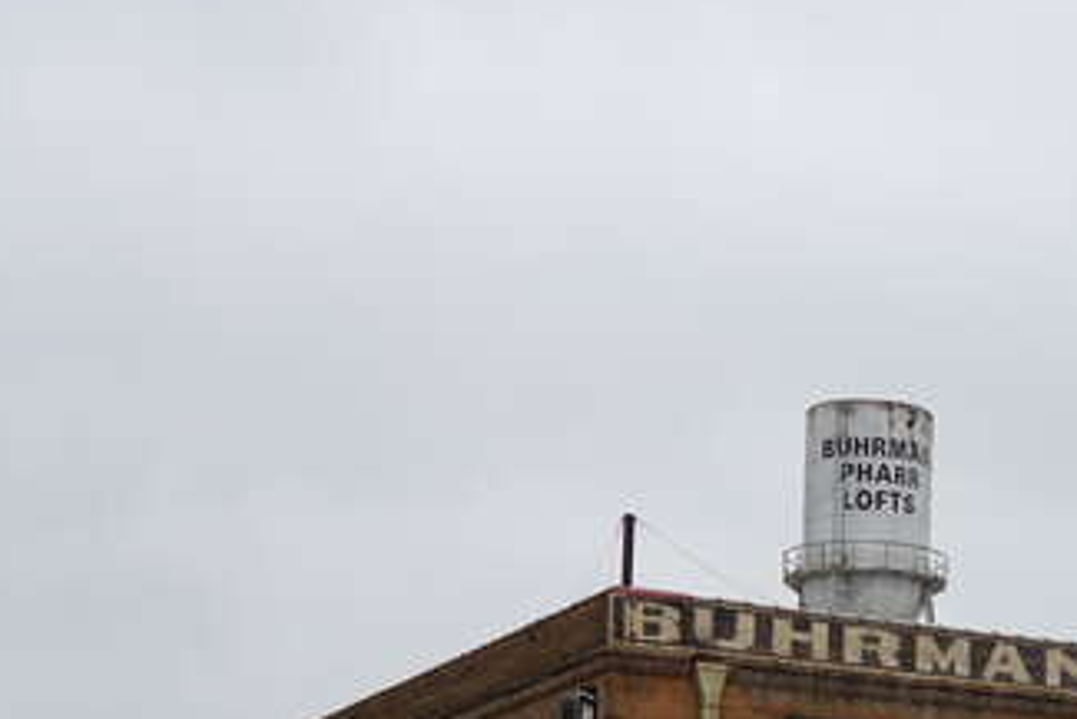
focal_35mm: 92
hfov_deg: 21.5
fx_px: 2760
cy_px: 843
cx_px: 1017
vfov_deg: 14.4
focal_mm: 25
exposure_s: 1/100
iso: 100
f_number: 9
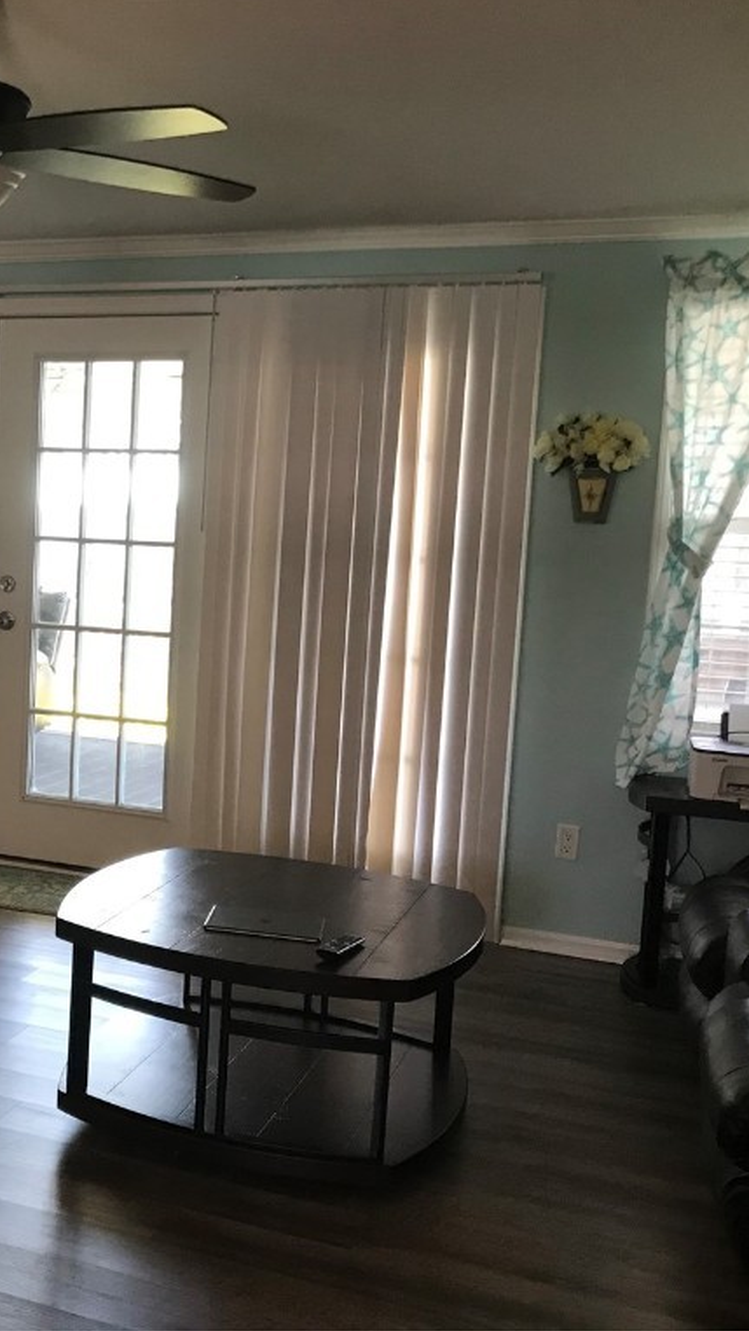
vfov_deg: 49.4
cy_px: 662
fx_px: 1447
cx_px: 68
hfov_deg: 27.9
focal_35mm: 41
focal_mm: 3.99
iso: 40
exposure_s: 1/30
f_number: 1.8
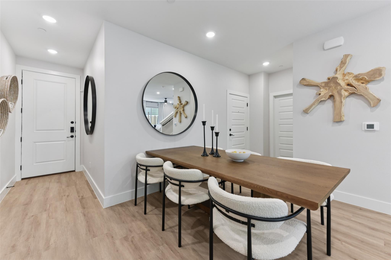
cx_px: 196
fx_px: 152
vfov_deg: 81.2
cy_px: 130
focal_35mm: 14
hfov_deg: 104.3
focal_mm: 14
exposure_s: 1/8
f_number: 8
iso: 220
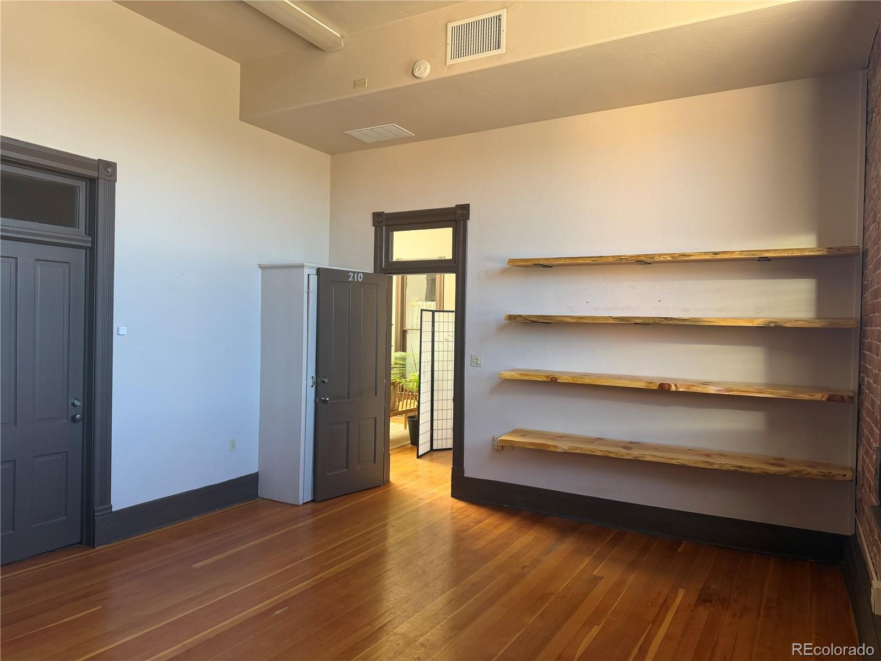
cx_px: 440
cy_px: 330
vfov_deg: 56.8
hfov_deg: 71.6
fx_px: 611
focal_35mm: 24
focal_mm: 6.76
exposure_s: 1/115
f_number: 1.78
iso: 200
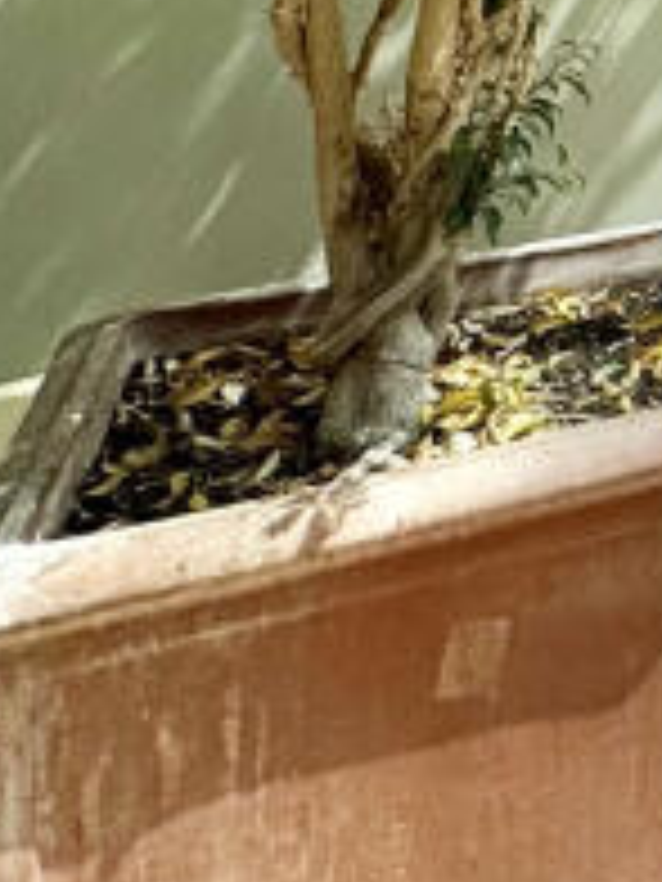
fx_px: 1861
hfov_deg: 11.4
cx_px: 1991
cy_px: -540
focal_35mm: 73
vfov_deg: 21.2
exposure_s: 1/1600
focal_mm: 2.22
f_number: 2.2
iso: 50
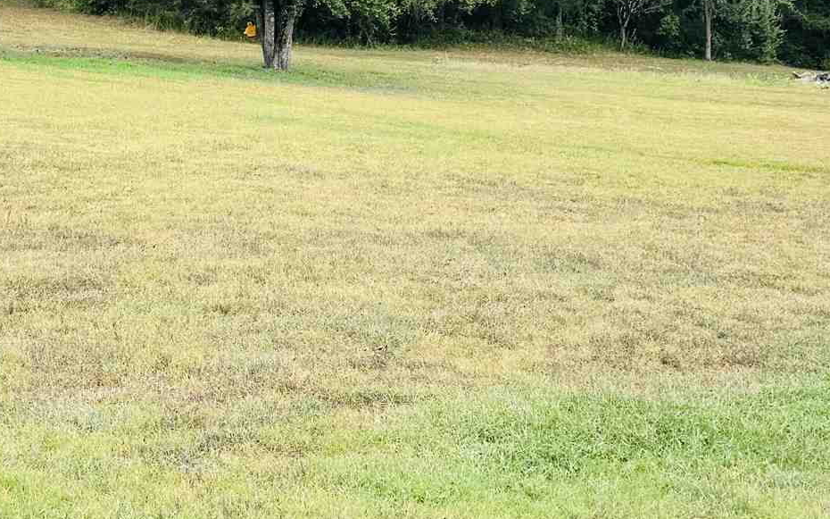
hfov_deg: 24.2
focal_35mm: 84
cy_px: 1
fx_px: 1900
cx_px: 160
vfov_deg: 15.3
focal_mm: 6.76
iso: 80
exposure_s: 1/604
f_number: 1.78
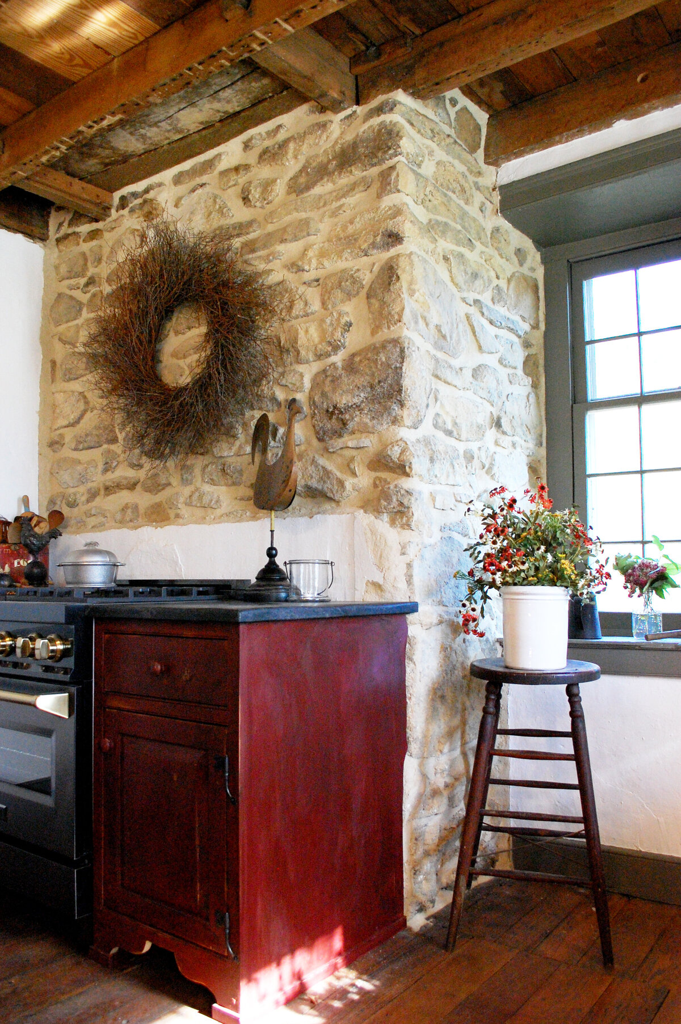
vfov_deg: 67.4
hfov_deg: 47.8
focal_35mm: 27
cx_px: 340
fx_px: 768
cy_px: 512
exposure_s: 1/100
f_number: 5.6
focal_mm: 18
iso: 1600
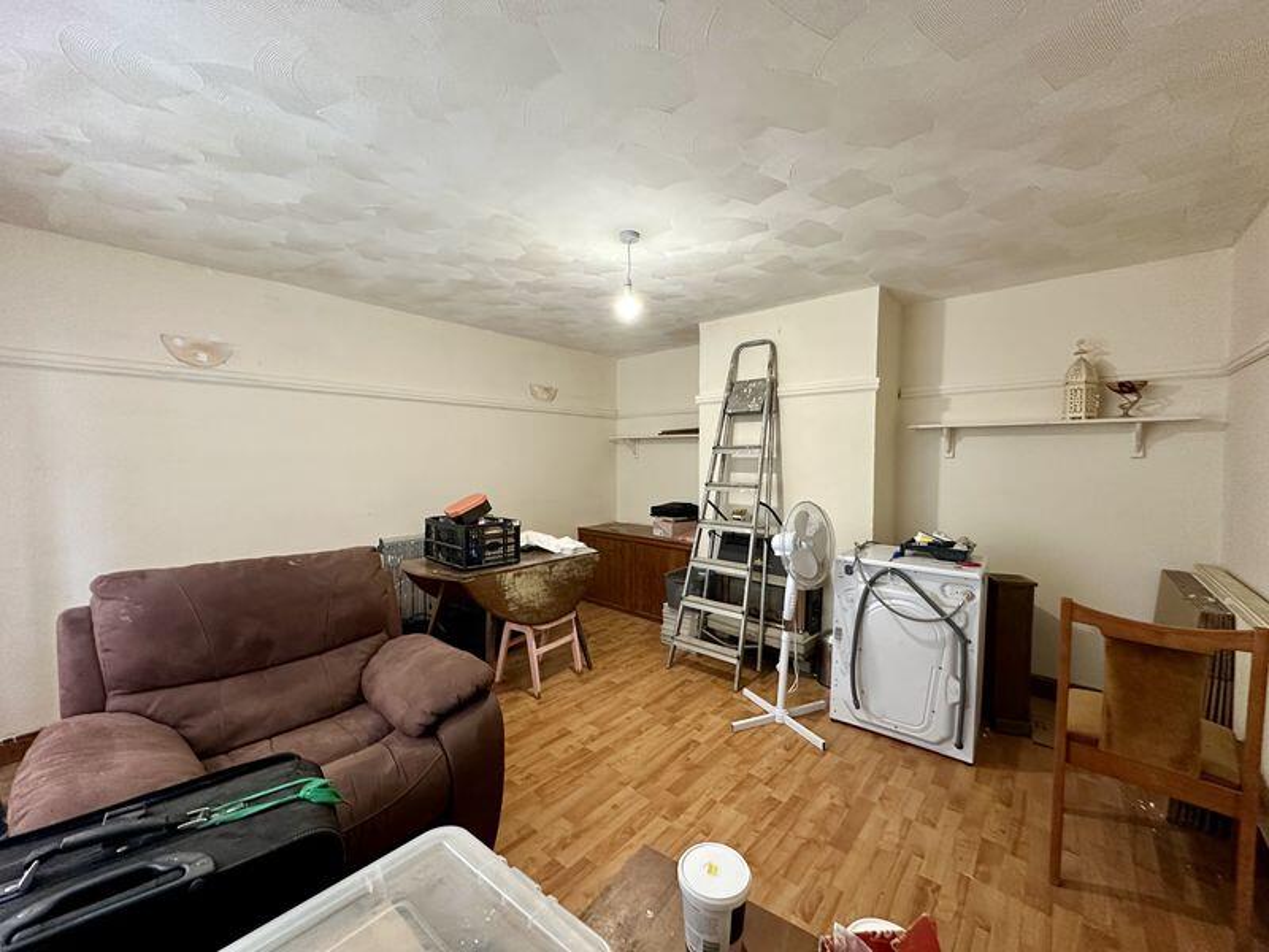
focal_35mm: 14
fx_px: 513
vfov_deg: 85.7
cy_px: 476
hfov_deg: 102.1
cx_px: 634
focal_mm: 2.22
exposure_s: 1/50
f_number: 2.2
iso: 400
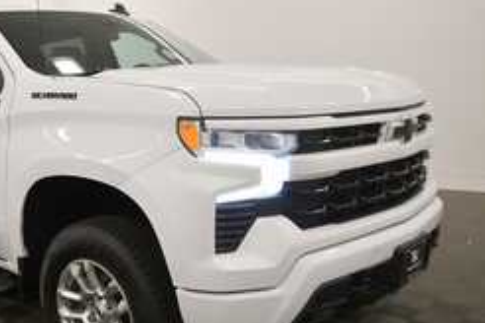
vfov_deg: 30.4
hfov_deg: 43.0
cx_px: 118
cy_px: 192
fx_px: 593
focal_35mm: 44
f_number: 5.3
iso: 800
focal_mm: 18
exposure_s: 1/250
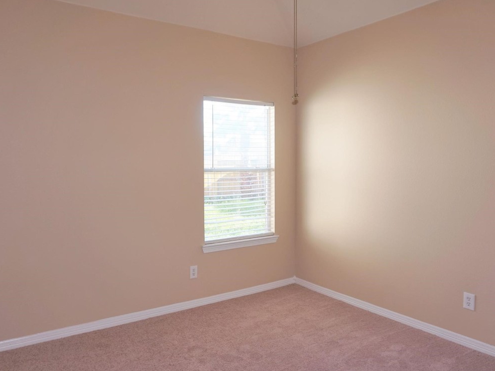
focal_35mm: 27
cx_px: 244
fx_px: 386
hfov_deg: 65.3
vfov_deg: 51.3
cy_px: 182
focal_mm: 16
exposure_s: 1/60
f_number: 4
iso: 160
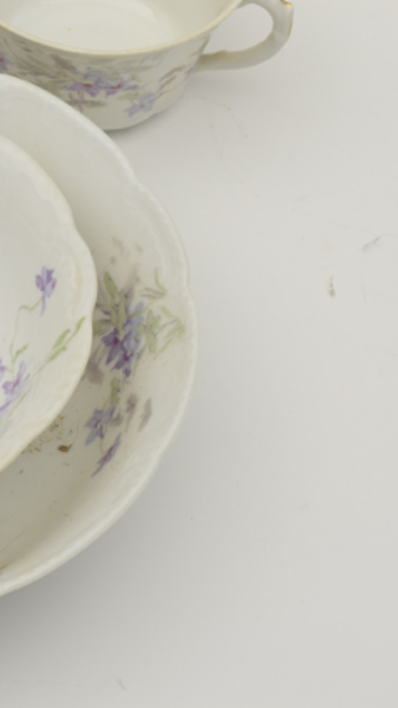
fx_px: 2453
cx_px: -50
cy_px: 354
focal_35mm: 131
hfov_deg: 9.2
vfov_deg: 16.4
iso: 100
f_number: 11
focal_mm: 55
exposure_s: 1/125
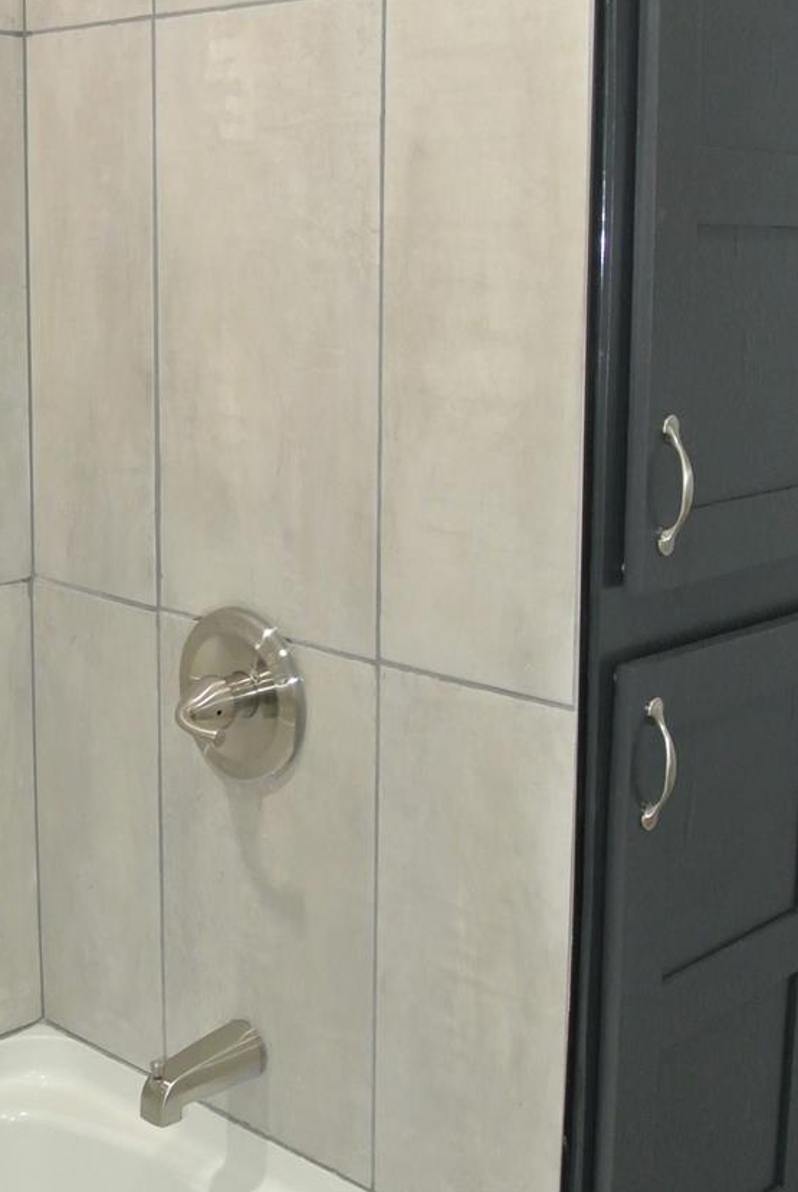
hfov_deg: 27.1
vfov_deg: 39.4
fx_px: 1658
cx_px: 355
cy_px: 489
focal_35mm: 50
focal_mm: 10
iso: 800
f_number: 3.5
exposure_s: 1/60
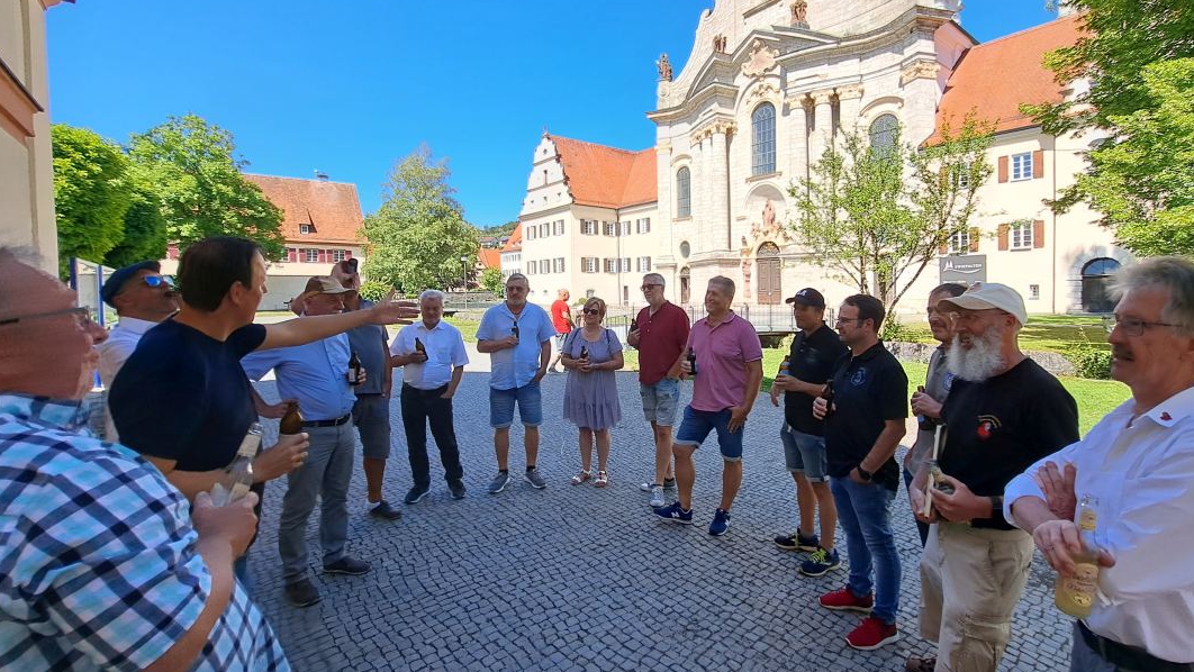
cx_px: 651
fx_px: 507
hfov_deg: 99.1
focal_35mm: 16
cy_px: 311
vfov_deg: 67.0
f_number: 2.2
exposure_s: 1/577
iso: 50
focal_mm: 1.74
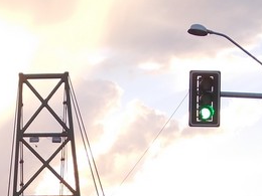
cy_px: 282
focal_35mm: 150
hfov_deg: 13.1
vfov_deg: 9.6
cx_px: 54
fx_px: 1135
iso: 80
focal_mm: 7.2
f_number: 3.6
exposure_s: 1/125
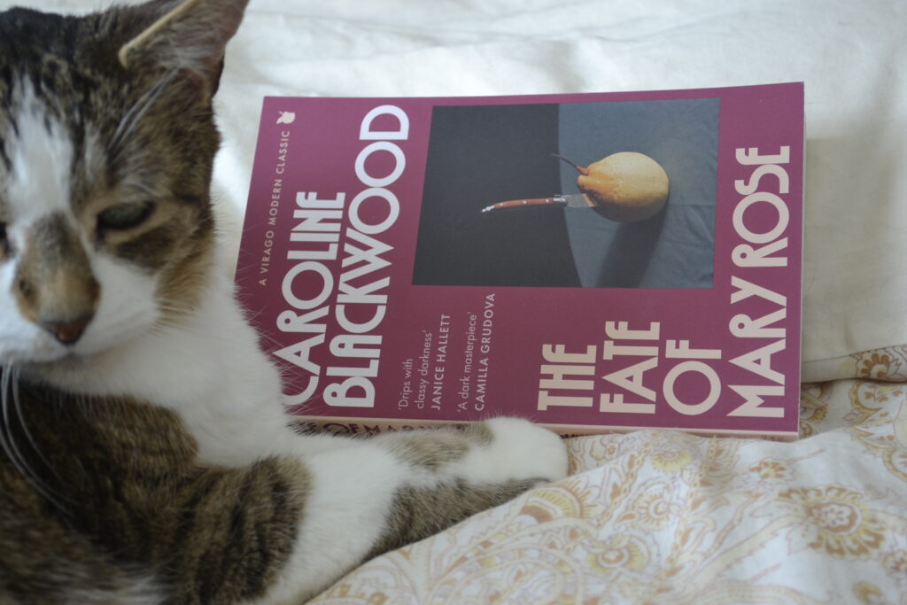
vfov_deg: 20.6
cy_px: 302
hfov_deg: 30.5
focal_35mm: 66
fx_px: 1663
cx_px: 454
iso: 400
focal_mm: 44
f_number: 5.3
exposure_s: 1/40
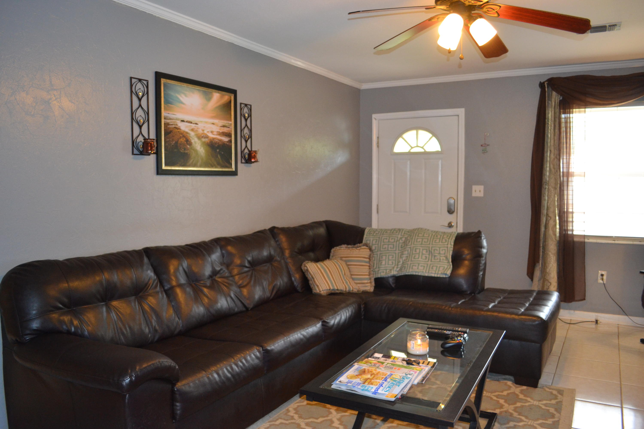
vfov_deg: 47.9
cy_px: 214
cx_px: 322
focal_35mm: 27
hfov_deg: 67.4
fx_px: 483
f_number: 3.5
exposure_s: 1/60
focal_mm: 18
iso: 1000
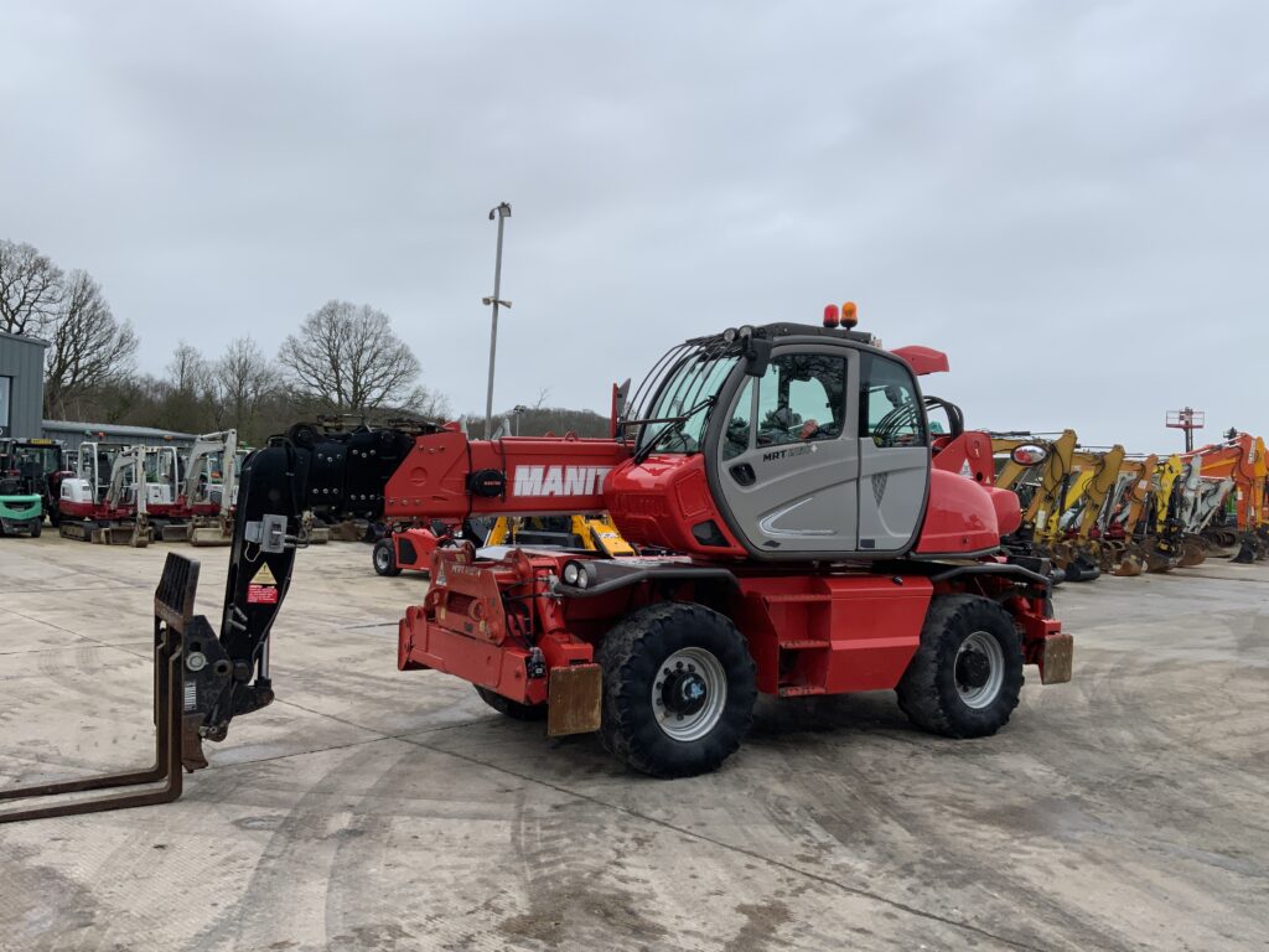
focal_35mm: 29
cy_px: 476
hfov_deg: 61.7
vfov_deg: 48.2
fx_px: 1063
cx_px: 634
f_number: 1.8
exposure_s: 1/540
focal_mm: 3
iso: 16
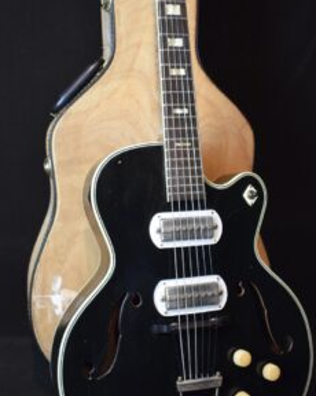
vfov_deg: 32.9
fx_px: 667
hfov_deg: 26.6
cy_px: 160
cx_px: 166
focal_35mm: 57
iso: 2800
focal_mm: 24
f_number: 4
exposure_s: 1/60
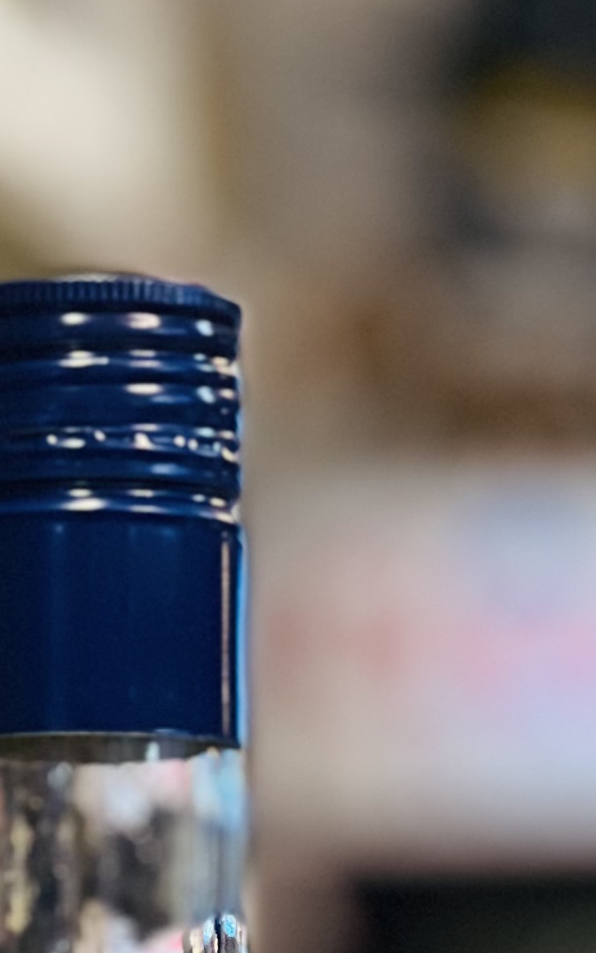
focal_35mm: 306
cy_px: 1739
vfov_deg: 6.7
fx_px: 7951
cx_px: 162
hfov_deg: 4.3
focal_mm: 9
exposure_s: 1/40
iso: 125
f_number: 2.8
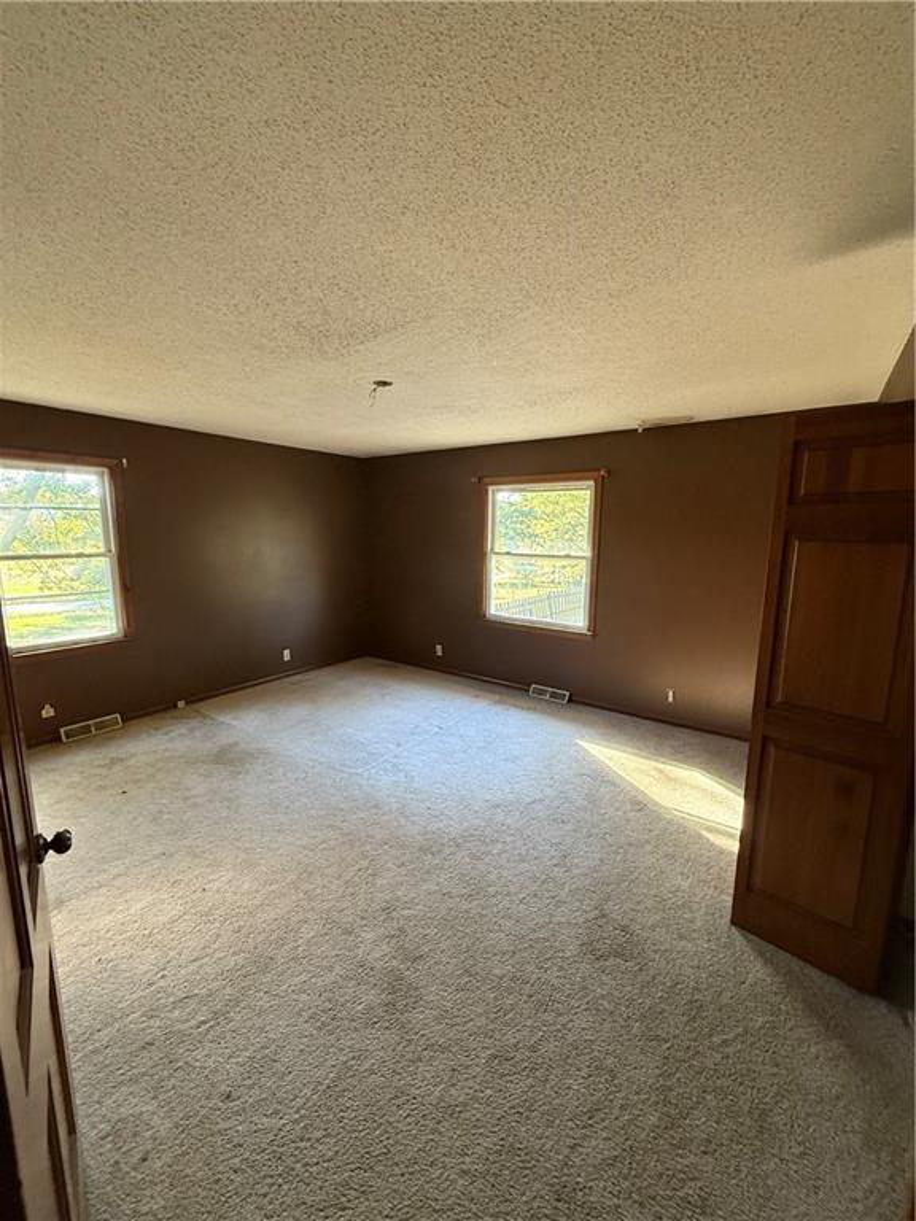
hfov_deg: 85.7
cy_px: 610
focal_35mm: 14
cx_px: 458
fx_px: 494
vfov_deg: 102.1
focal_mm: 2.22
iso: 400
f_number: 2.2
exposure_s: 1/71
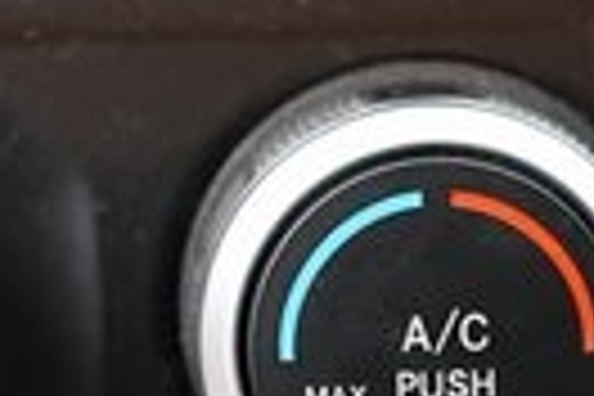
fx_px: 3283
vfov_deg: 6.9
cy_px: 452
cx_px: 522
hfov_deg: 10.3
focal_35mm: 199
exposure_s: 1/60
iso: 2500
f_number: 3.2
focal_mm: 41
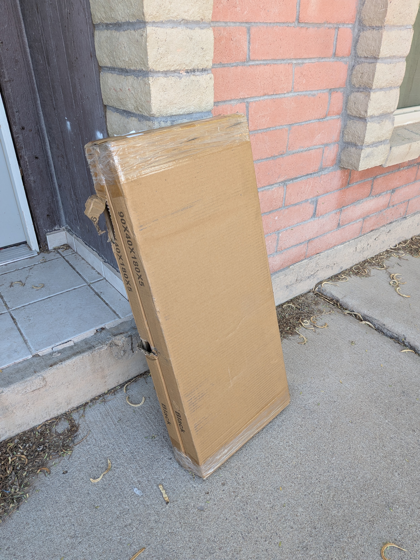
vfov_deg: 71.6
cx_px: 210
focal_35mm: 24
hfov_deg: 56.8
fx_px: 388
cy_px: 280
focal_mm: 4.53
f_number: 1.7
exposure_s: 1/109
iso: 37
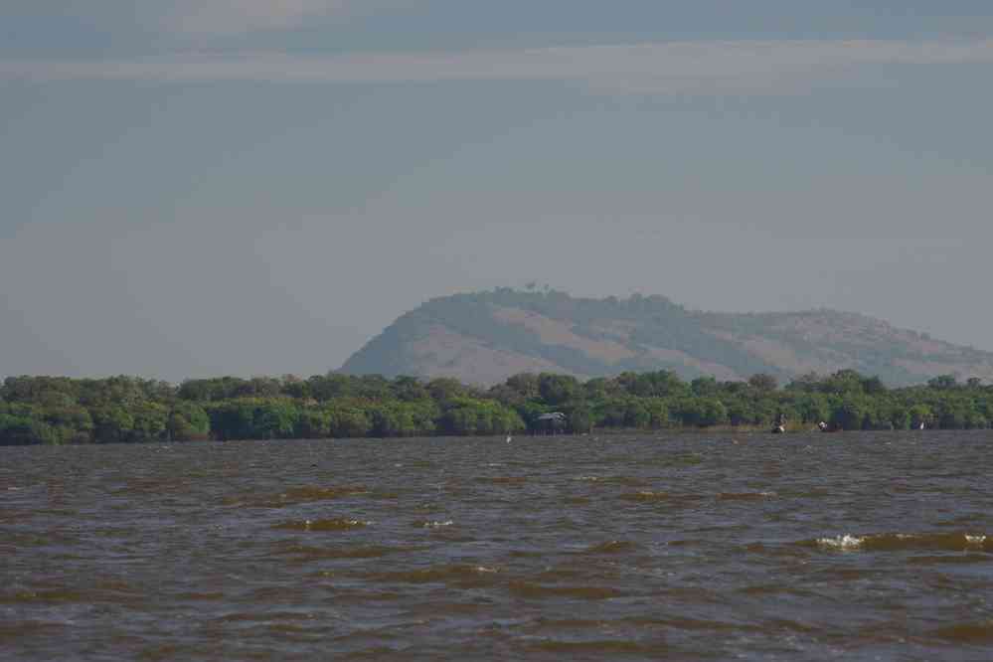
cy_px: 331
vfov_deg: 5.4
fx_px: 7033
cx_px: 496
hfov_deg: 8.1
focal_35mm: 255
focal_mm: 170
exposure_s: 1/200
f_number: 9
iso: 200
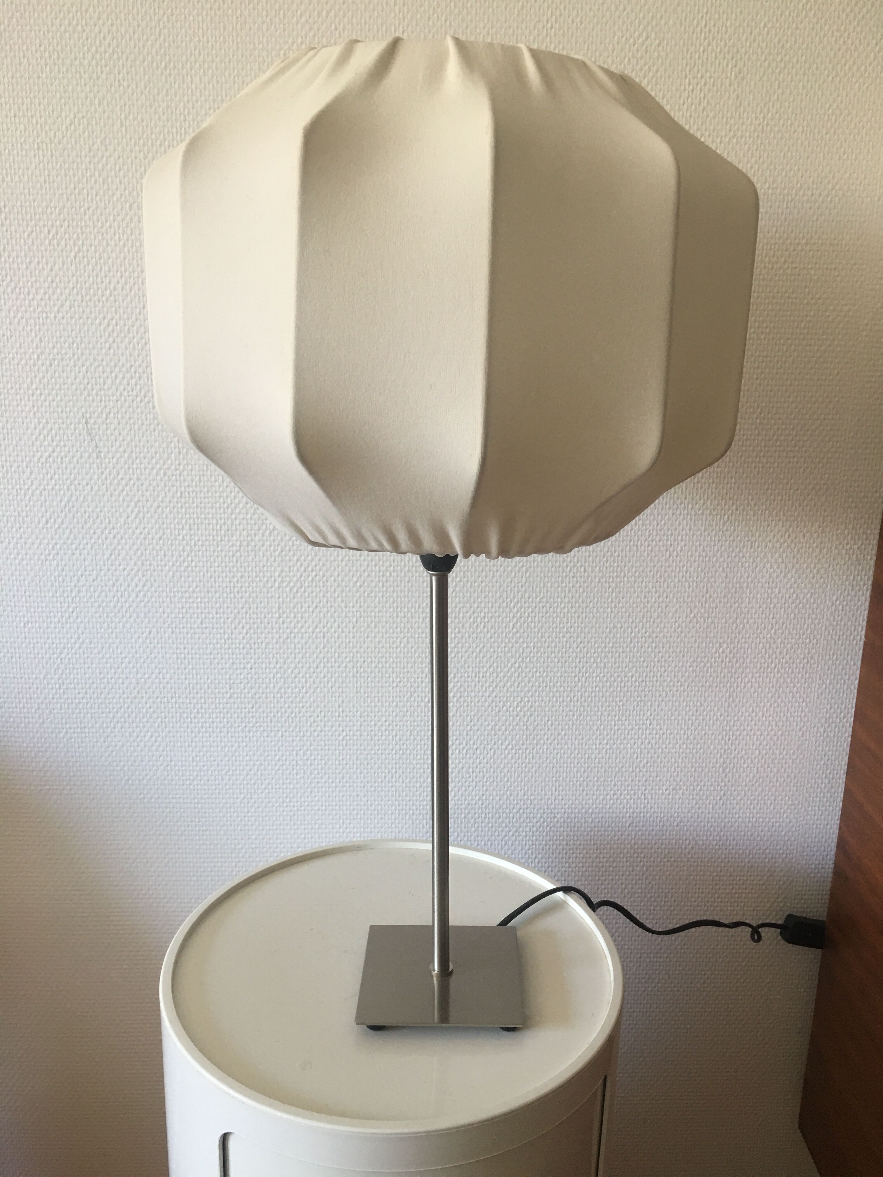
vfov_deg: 61.7
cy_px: 588
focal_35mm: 29
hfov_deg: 48.2
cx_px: 442
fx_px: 986
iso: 50
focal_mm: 4.15
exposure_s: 1/17
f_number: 2.2
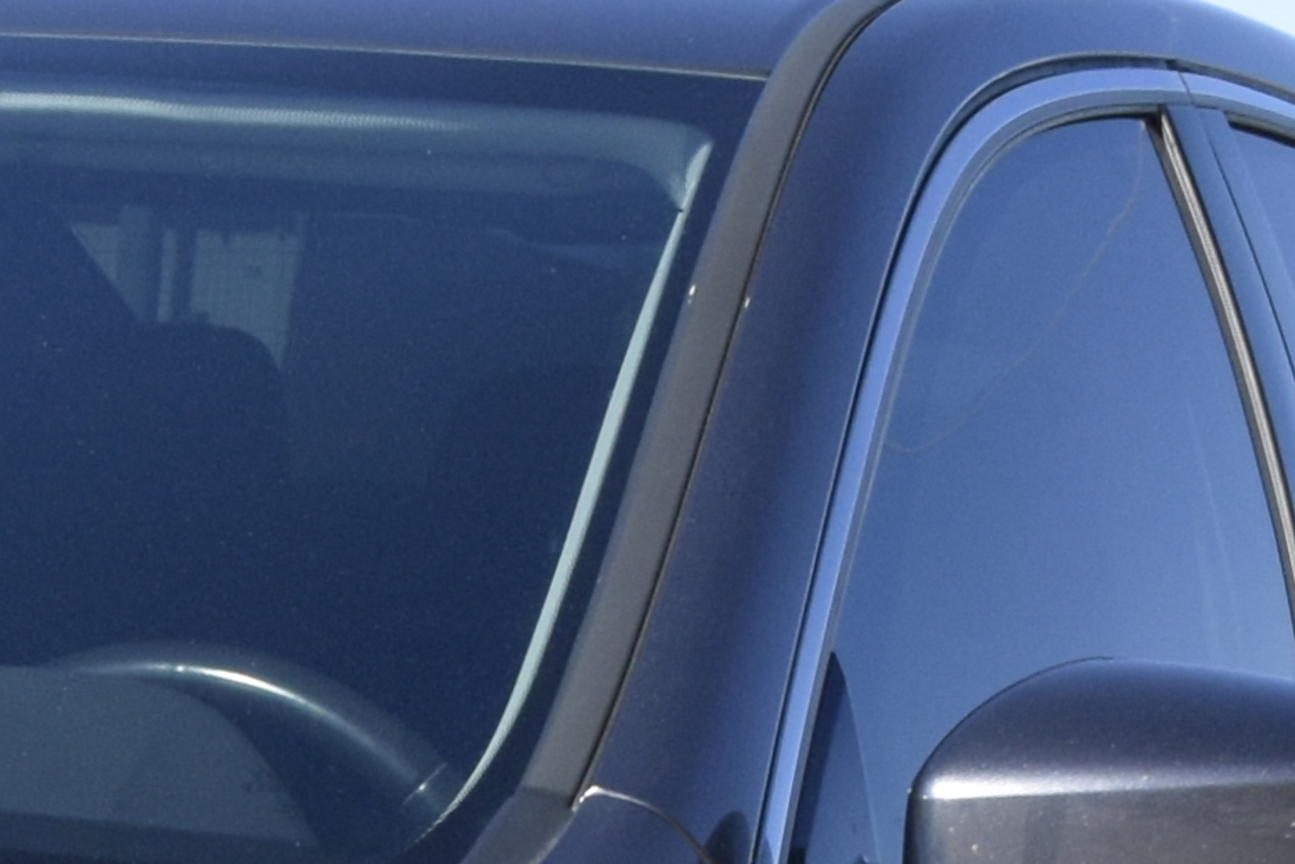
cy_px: 2082
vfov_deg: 7.2
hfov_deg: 10.7
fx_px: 6441
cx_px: -1047
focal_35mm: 179
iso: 160
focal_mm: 12.1
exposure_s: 1/400
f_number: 5
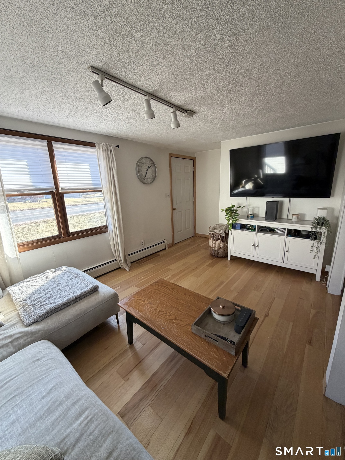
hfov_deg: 85.7
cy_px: 230
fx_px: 186
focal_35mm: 14
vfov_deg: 102.1
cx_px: 172
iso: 200
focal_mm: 2.22
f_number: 2.2
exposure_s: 1/121
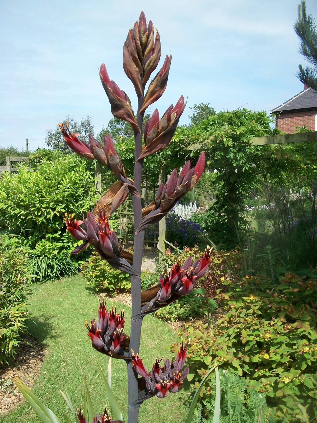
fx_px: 391
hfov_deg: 44.2
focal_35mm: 32
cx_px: 158
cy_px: 212
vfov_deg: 56.8
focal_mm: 5.7
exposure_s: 1/320
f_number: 5.5
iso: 80
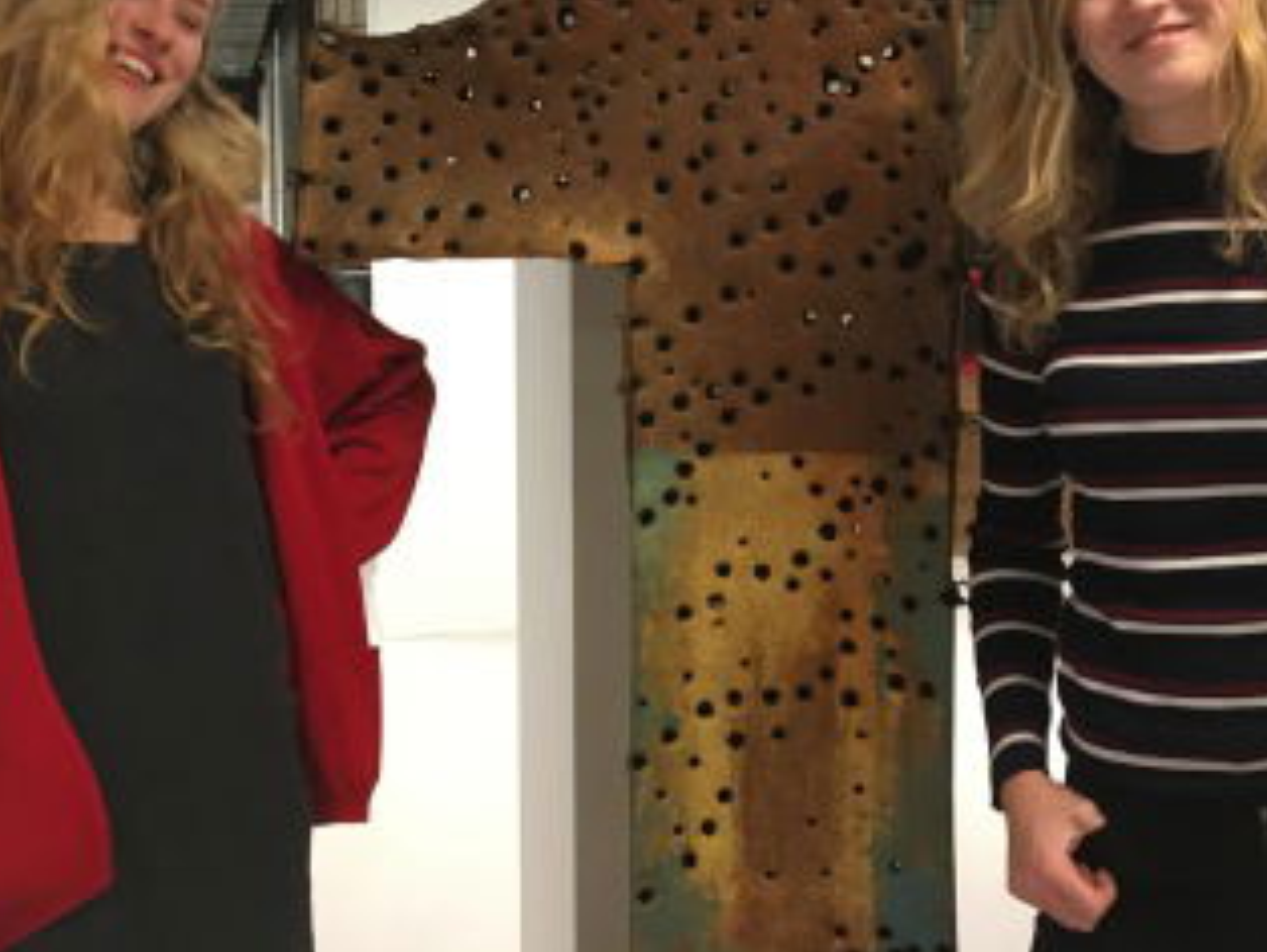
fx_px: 1685
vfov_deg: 30.8
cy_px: 204
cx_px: 678
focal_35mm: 46
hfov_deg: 41.2
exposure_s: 1/33
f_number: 2.2
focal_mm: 4.15
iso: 250
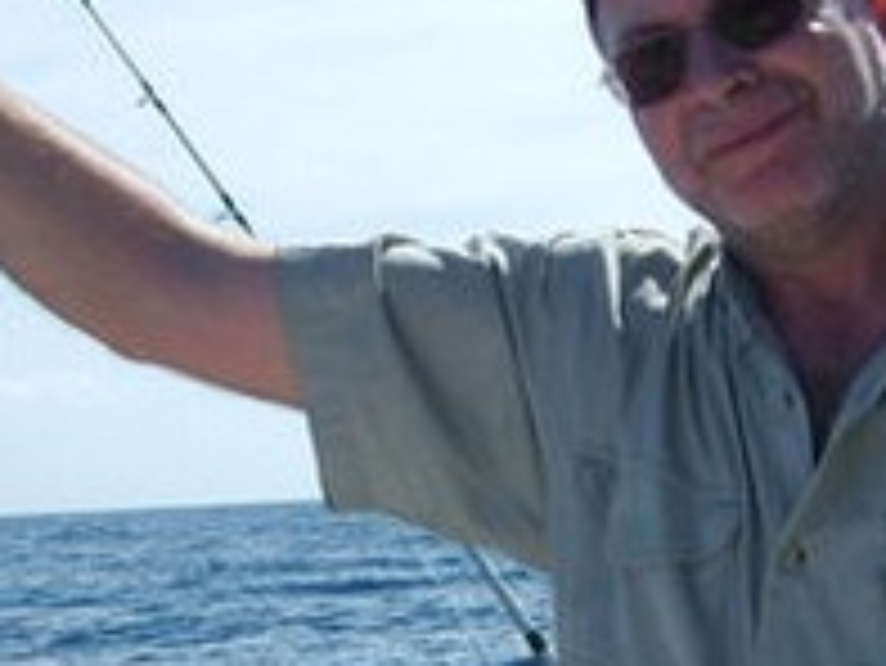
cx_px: 549
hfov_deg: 17.5
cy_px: 526
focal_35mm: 112
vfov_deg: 13.2
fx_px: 2868
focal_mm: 5.8
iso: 50
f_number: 7.1
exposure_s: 1/250
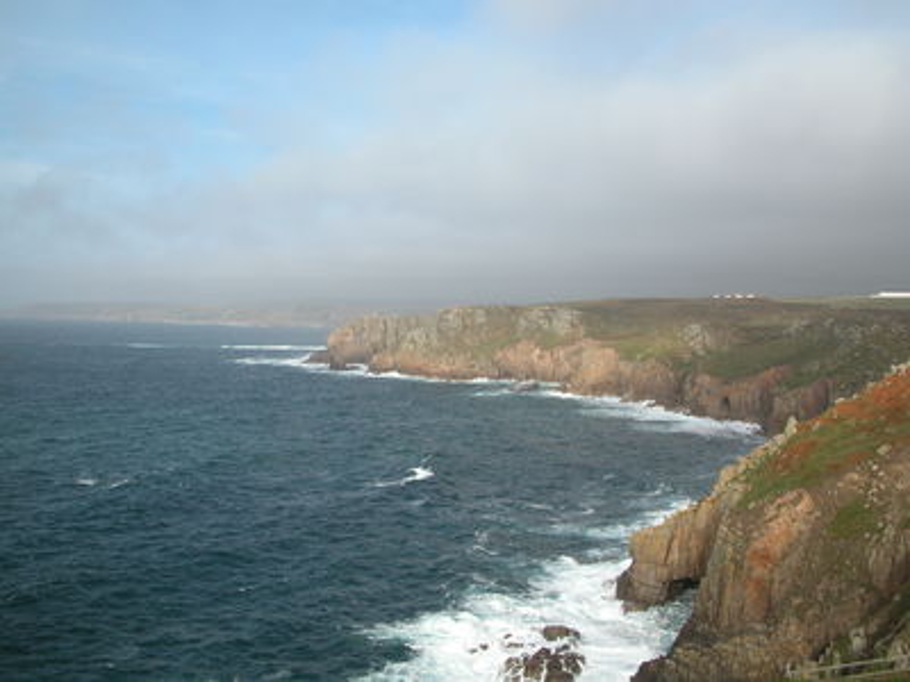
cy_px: 341
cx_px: 455
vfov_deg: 40.7
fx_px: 920
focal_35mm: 35
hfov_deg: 52.6
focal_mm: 8.9
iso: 100
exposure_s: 1/338
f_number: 6.3
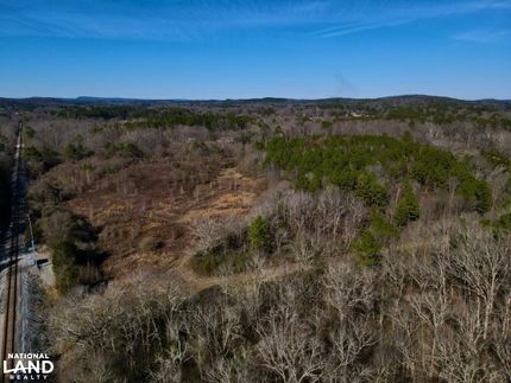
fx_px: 354
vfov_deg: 56.9
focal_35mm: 24
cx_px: 256
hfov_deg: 71.6
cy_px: 192
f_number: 2.8
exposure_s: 1/3000
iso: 110
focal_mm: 4.5
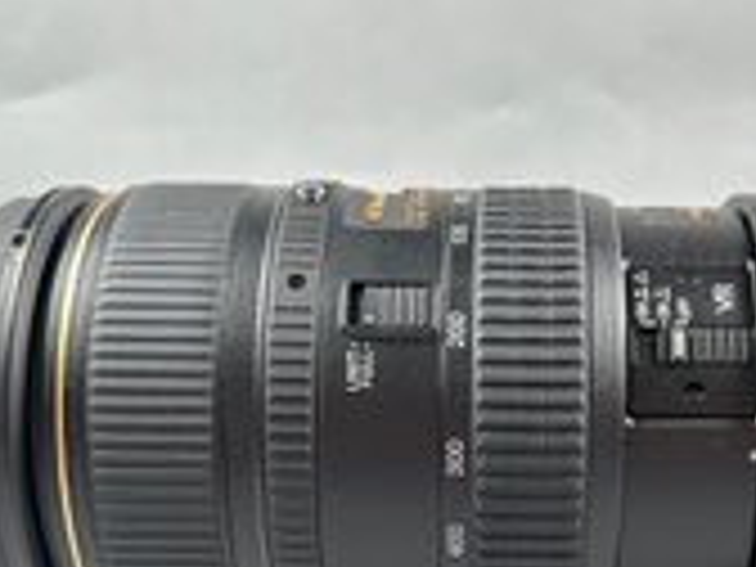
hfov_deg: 35.8
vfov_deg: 26.7
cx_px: 506
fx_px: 1157
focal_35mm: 53
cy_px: 497
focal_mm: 5.7
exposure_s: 1/121
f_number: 1.5
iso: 100
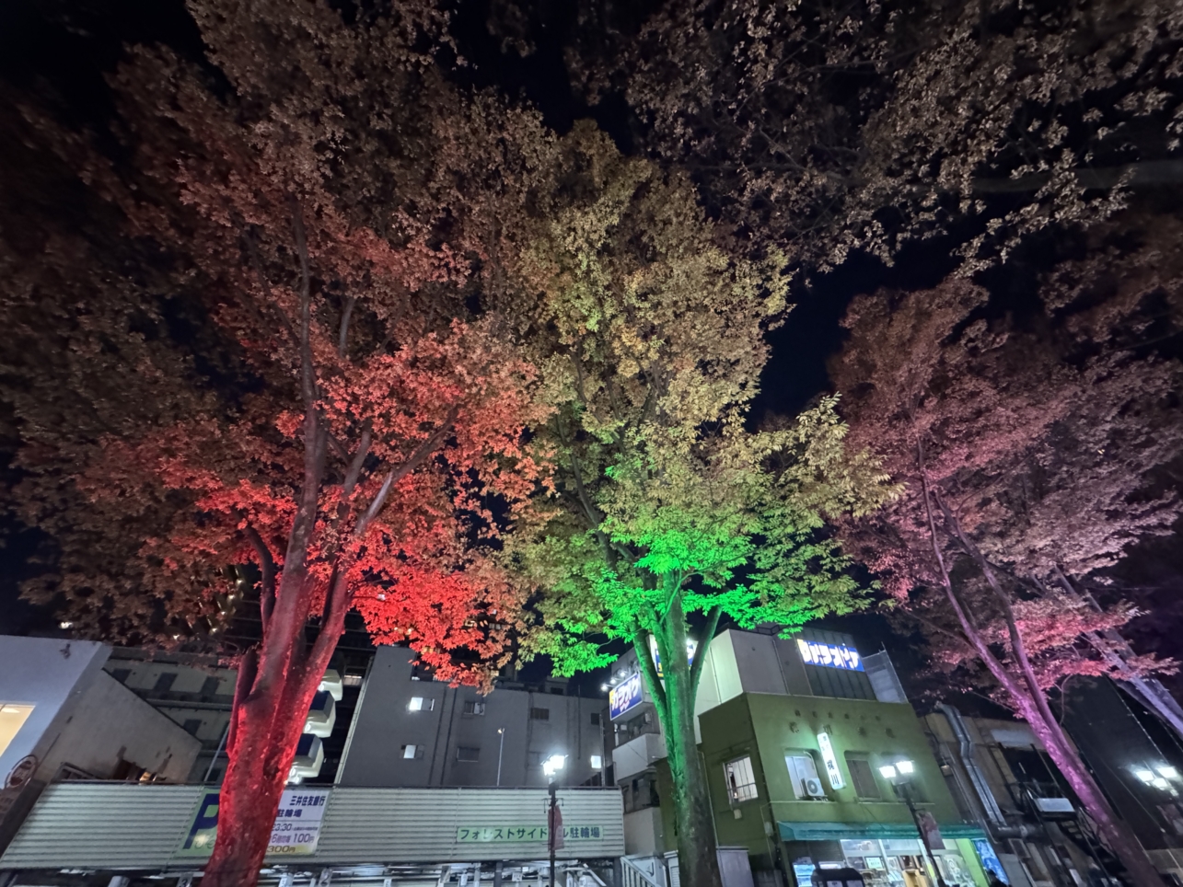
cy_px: 444
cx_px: 592
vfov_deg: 85.7
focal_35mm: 14
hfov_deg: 102.1
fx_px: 478
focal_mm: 2.22
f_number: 2.2
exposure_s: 1/33
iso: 1250
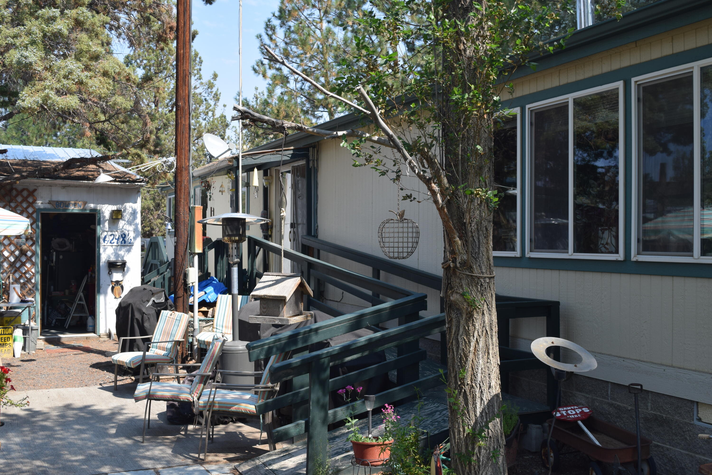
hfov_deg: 49.5
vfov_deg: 34.2
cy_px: 238
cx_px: 356
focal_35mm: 39
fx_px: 771
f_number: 9
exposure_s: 1/320
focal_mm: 26
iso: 200
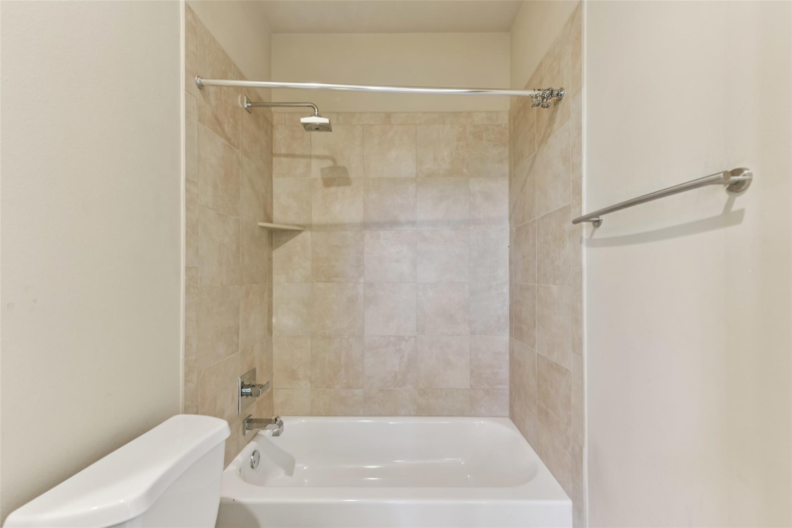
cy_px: 264
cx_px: 396
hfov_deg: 100.4
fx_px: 330
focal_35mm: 15
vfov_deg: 77.3
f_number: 8
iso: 400
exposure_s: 1/4
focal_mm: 15
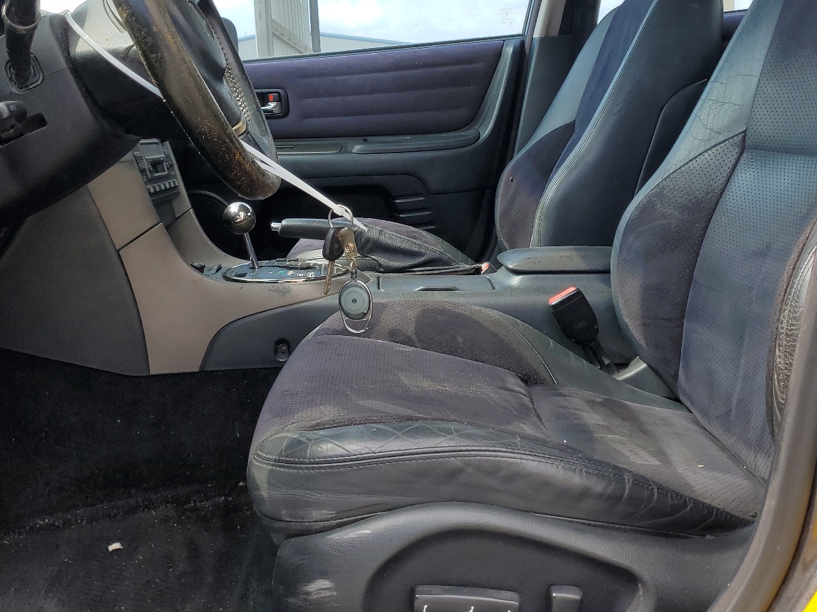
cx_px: 405
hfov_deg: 51.4
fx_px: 850
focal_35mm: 36
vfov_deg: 39.2
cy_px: 206
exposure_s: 1/714
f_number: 1.5
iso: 50
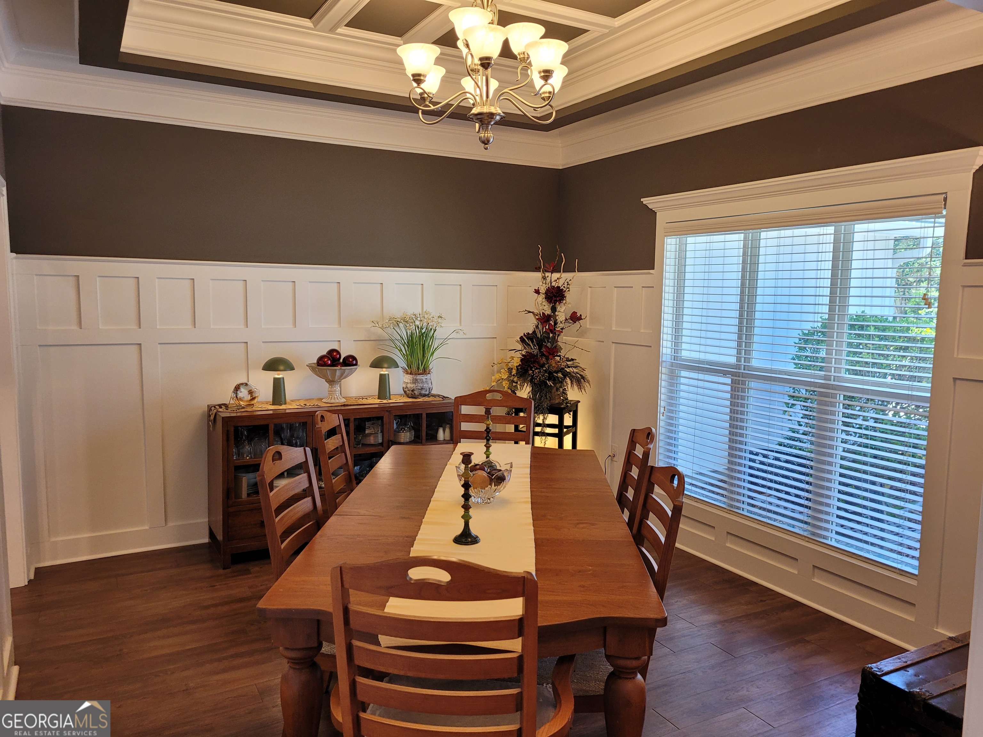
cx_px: 492
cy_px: 368
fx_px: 738
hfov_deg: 67.3
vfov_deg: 53.1
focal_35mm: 26
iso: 160
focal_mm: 5.4
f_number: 1.8
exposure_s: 1/120
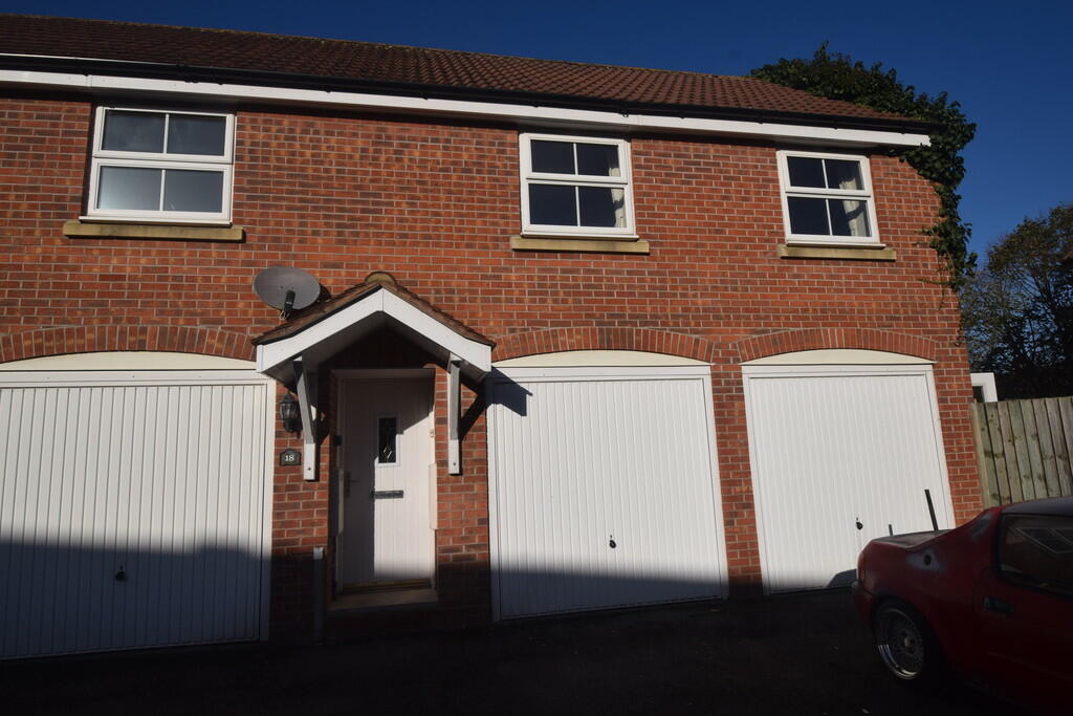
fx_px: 581
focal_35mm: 20
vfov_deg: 63.2
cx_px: 536
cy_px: 358
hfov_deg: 85.4
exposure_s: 1/640
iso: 200
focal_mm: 13
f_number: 13
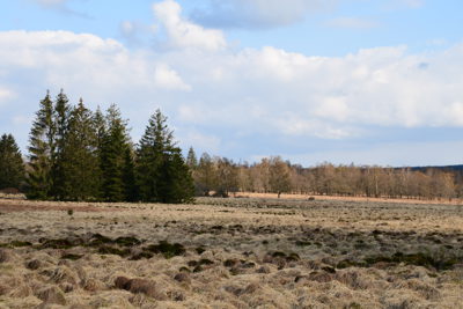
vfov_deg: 17.5
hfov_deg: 26.0
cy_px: 154
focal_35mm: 78
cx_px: 232
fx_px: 1003
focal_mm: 52
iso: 100
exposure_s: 1/320
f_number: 5
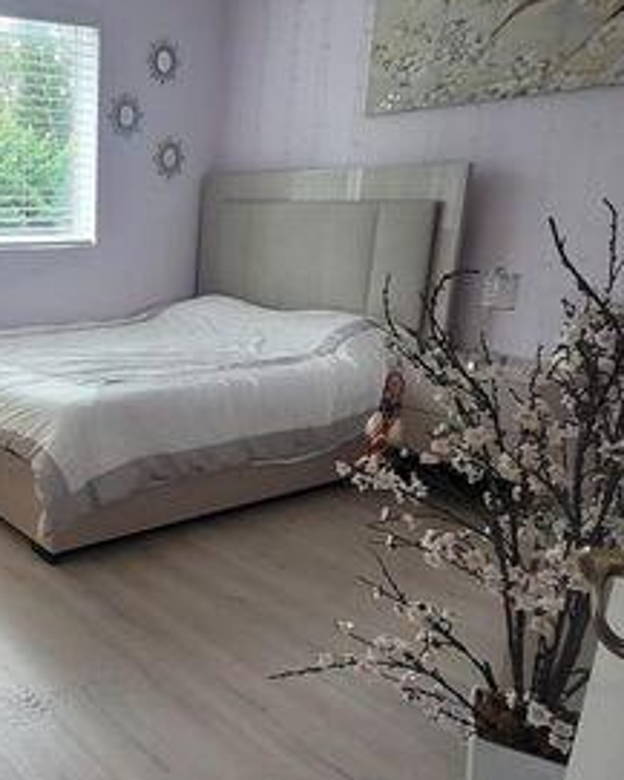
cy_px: 432
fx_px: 692
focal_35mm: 30
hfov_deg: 43.2
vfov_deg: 58.6
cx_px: 32
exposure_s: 1/60
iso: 160
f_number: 2.2
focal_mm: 2.2
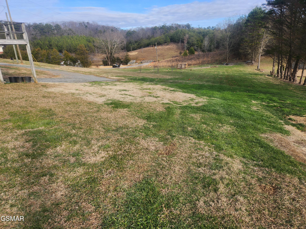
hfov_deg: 73.9
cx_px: 153
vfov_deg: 58.9
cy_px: 114
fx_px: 203
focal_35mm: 23
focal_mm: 5.4
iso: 20
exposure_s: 1/565
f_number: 1.8
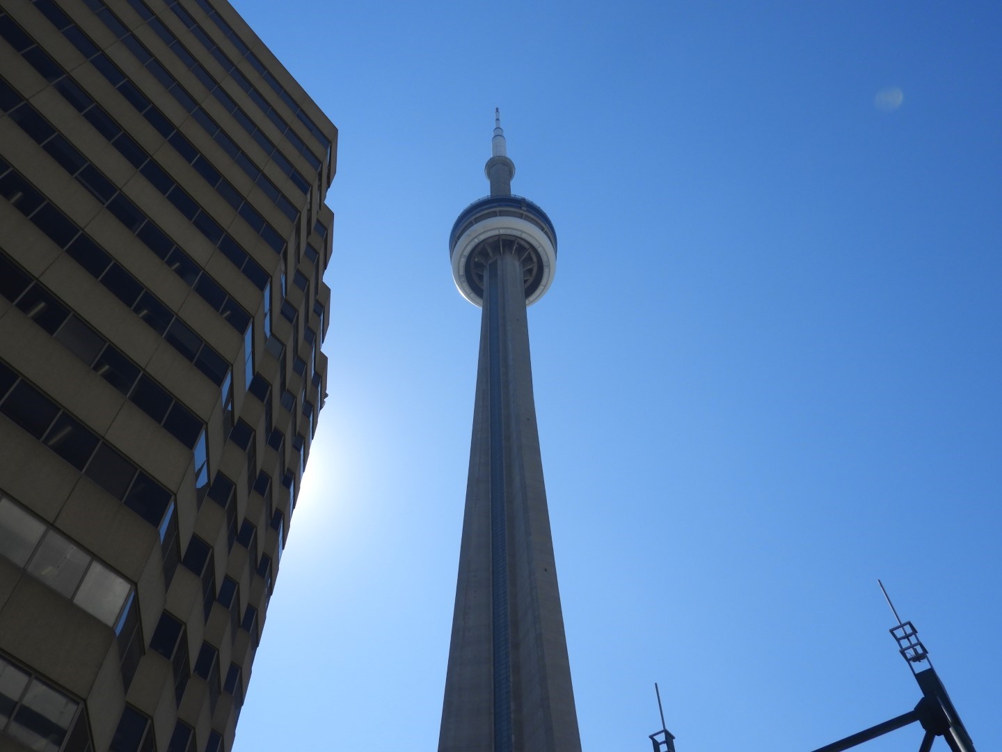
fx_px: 868
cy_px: 376
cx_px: 501
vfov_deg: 46.8
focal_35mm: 30
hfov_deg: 60.0
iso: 100
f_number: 3.5
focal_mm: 5.4
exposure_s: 1/2000
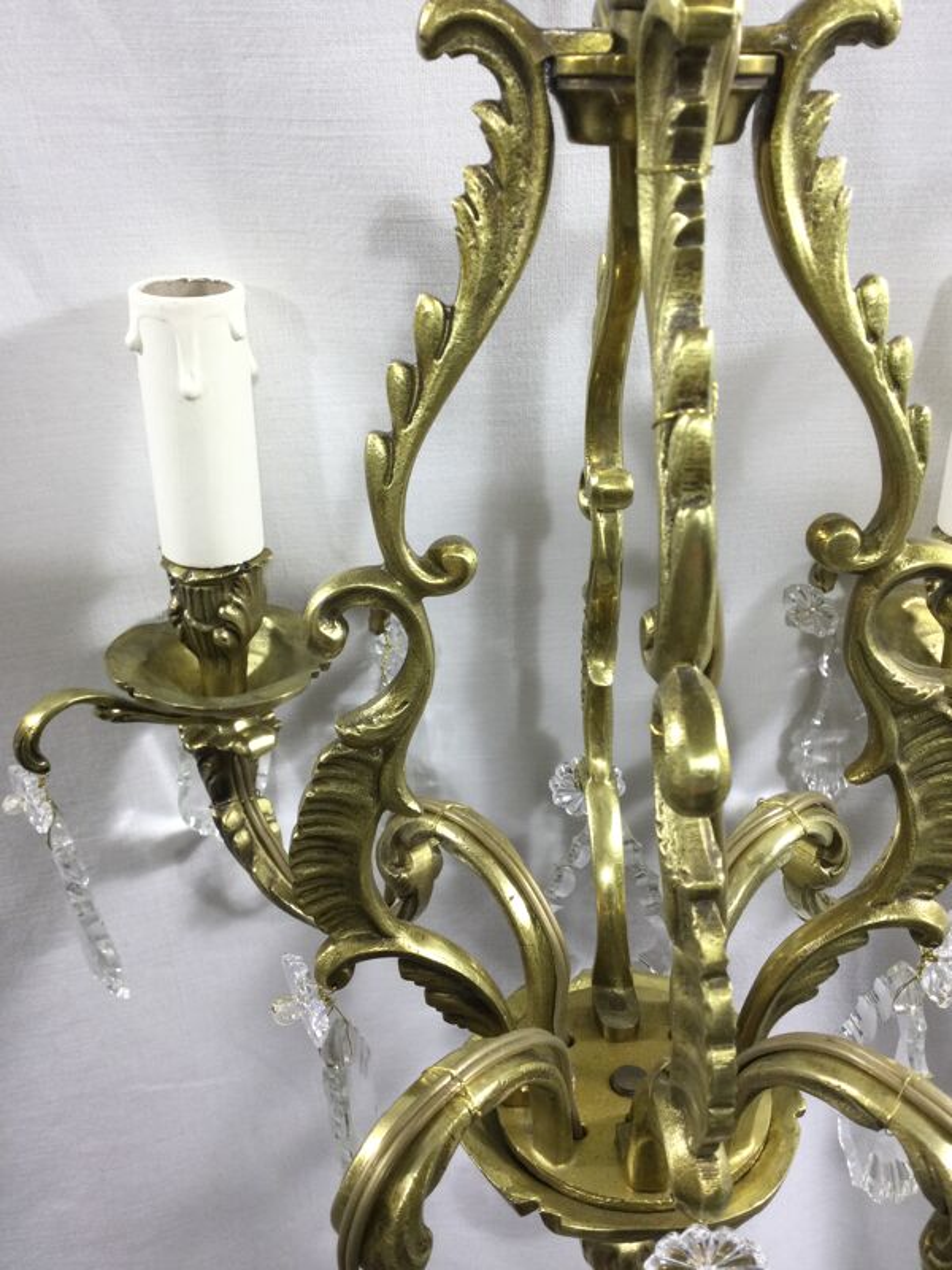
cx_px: 476
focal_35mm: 31
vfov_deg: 58.4
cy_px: 635
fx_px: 1137
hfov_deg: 45.4
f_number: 2.4
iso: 25
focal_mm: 3.3
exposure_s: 1/33
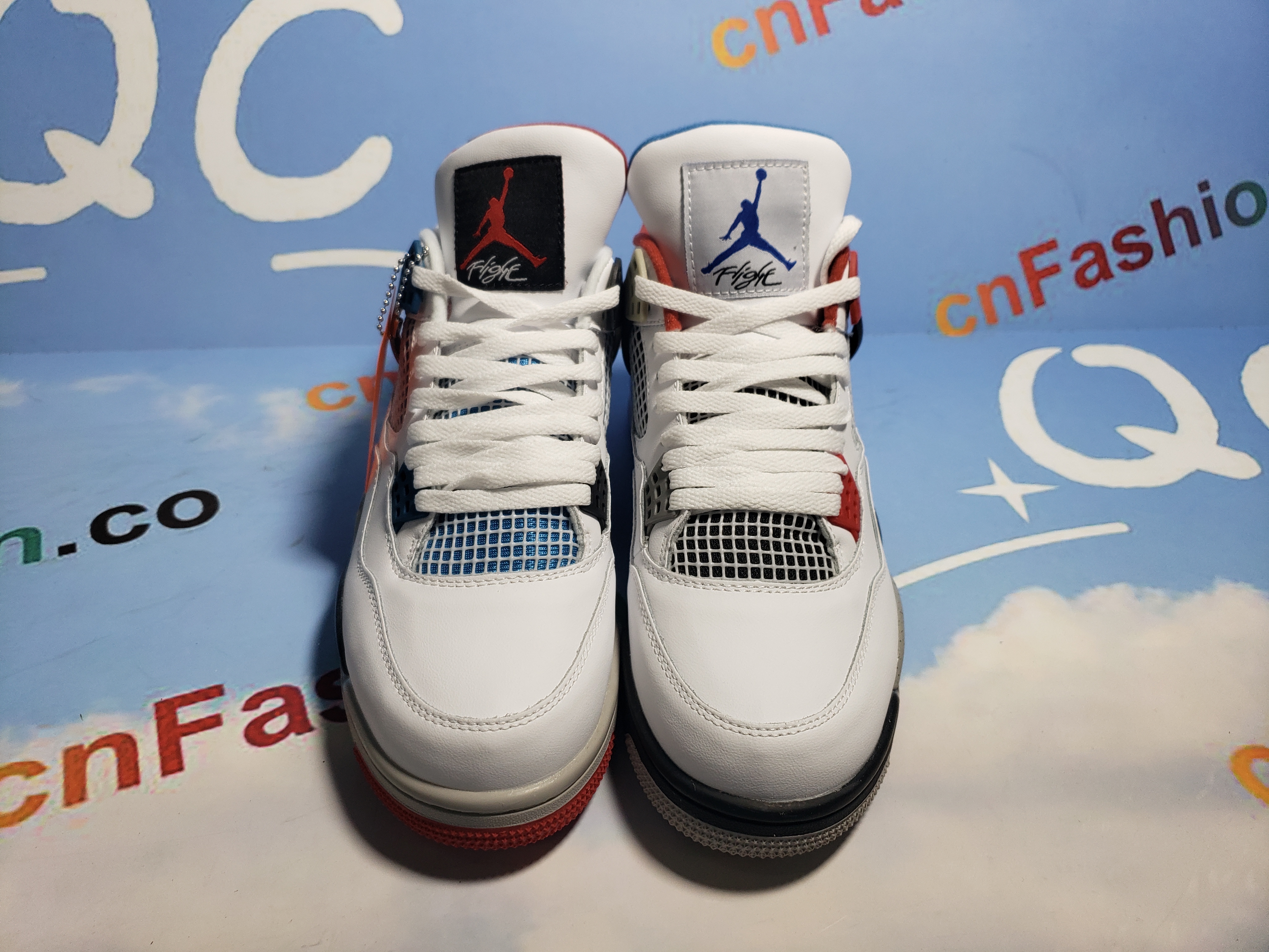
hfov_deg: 67.3
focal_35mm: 26
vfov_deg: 53.1
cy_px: 476
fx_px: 953
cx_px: 634
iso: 50
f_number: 1.5
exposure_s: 1/651
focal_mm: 4.3
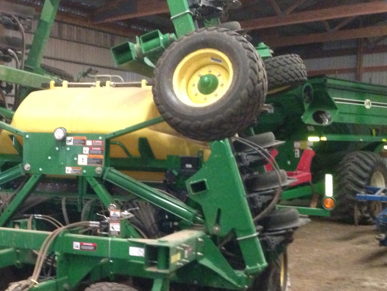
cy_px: 151
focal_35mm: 59
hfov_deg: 32.0
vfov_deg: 24.8
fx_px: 660
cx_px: 92
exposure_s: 1/16
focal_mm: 4.13
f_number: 2.4
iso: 800
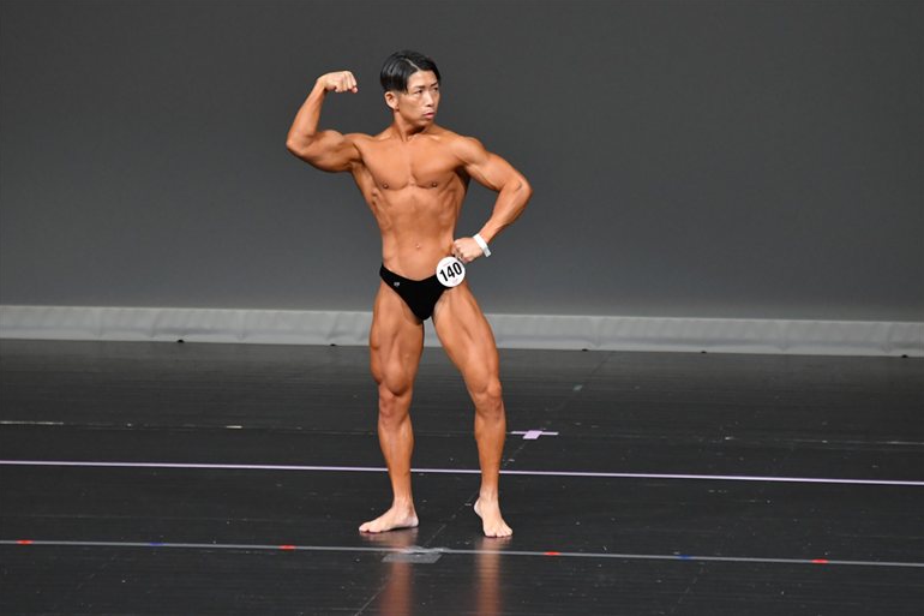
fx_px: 8904
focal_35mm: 347
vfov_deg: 4.0
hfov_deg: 5.9
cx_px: 461
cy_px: 307
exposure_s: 1/400
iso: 4000
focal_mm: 230
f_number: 5.6
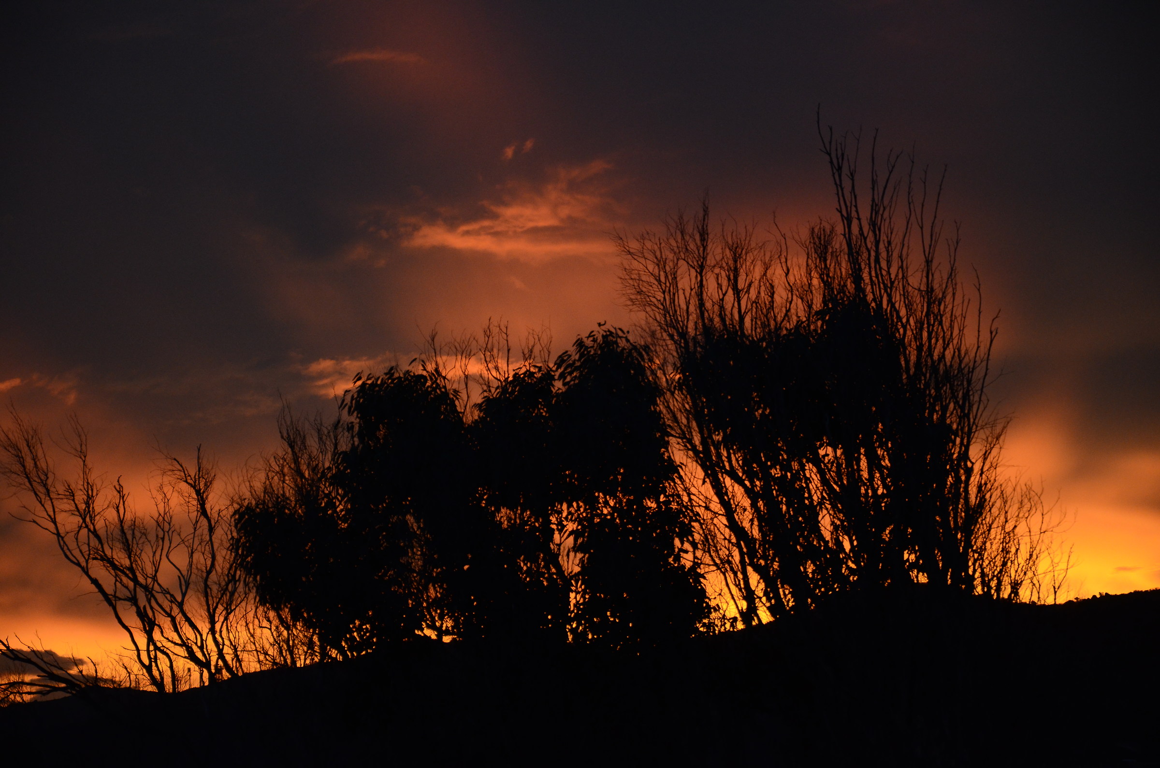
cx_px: 580
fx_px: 4100
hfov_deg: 16.1
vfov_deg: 10.7
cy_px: 384
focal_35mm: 128
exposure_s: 1/320
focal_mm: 85
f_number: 5.6
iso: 1250
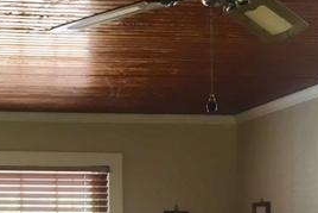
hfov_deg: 25.8
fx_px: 636
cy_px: 198
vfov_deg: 18.6
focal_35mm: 72
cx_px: -37
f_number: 2.2
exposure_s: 1/30
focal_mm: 4.15
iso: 64
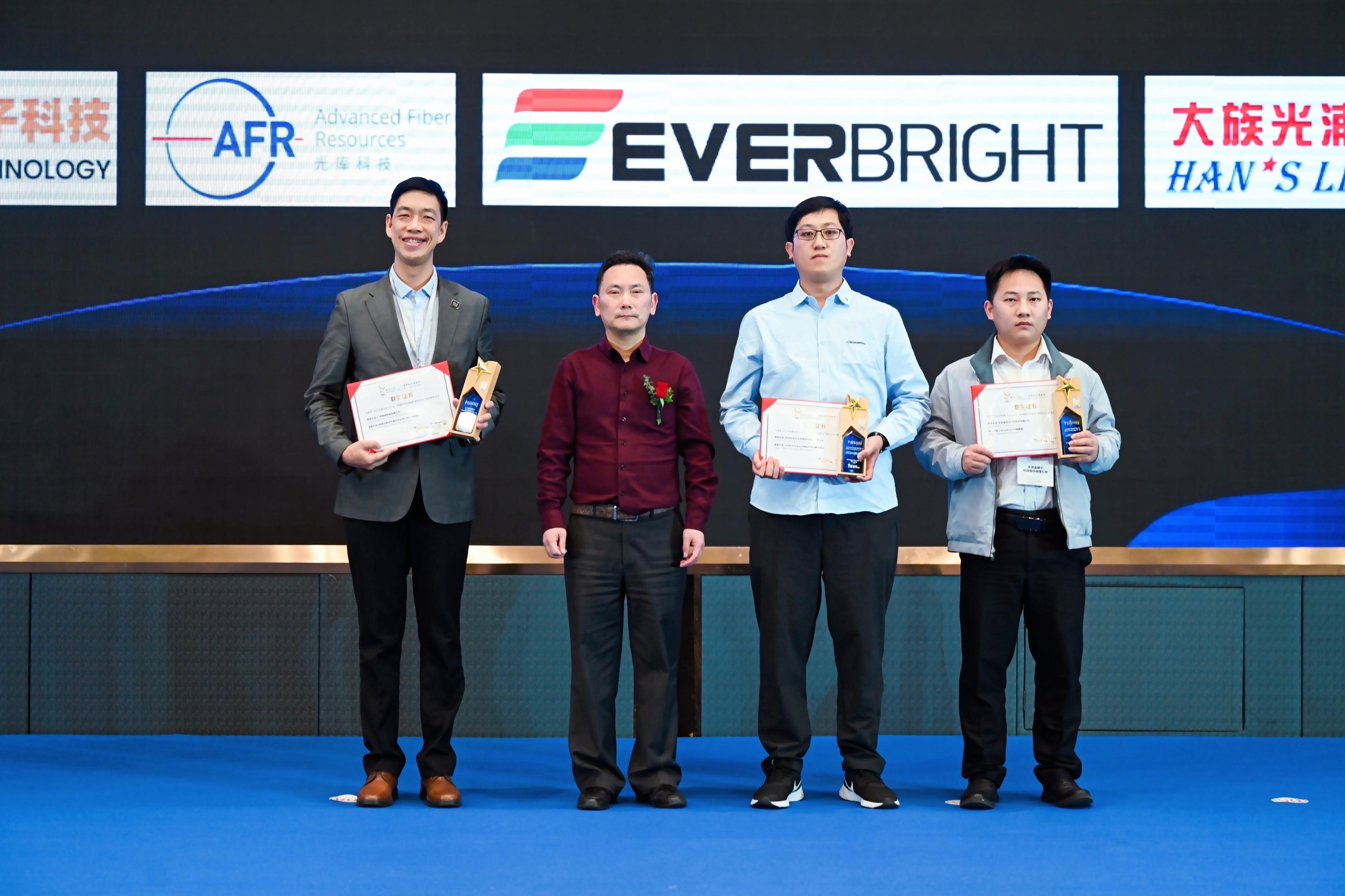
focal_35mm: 54
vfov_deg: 25.1
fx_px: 2017
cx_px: 680
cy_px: 447
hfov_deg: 36.9
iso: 1250
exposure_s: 1/160
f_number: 3.5
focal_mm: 53
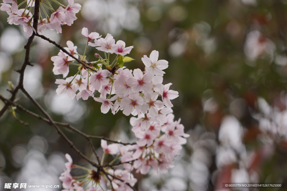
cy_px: 96
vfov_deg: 4.9
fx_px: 2224
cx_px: 144
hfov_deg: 7.4
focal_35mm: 279
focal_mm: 186
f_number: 4.5
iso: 100
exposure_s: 1/400
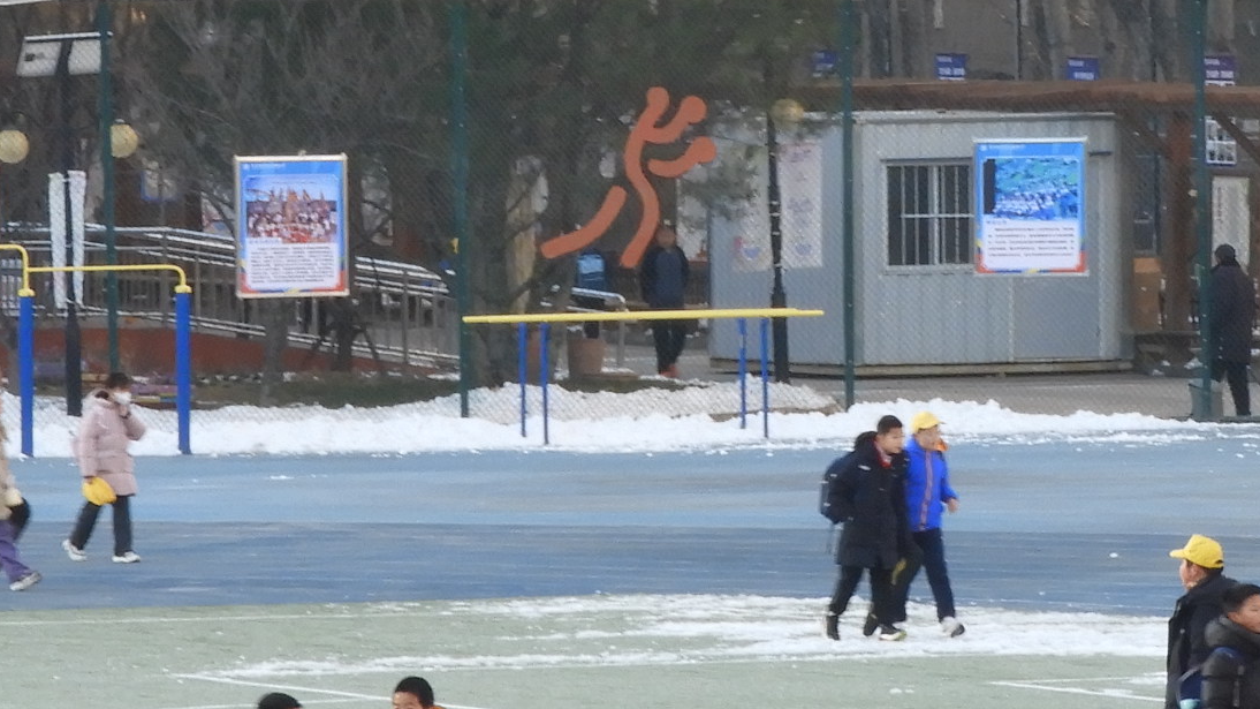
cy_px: 128
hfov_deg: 3.7
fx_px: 19542
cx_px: 804
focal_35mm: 585
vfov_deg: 2.1
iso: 180
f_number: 5.3
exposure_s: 1/60
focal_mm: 32.2
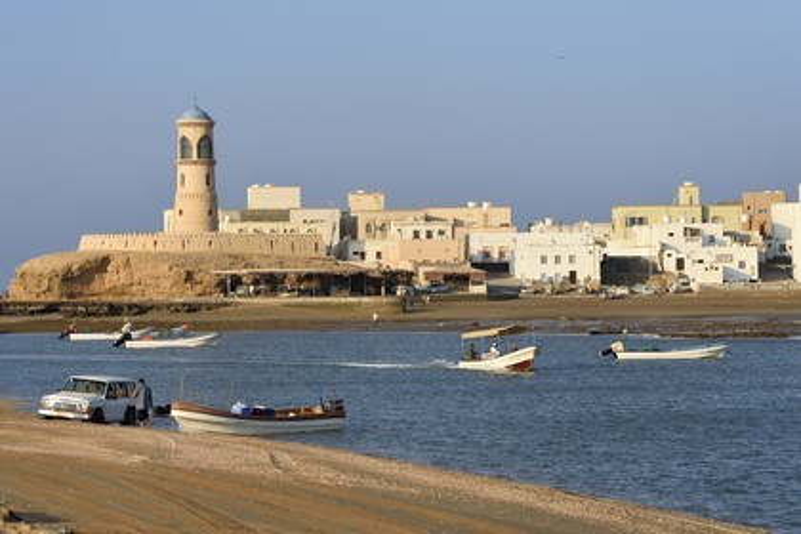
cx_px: 400
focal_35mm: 125
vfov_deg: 11.0
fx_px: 2781
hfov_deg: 16.4
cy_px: 267
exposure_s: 1/320
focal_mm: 125
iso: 200
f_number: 10
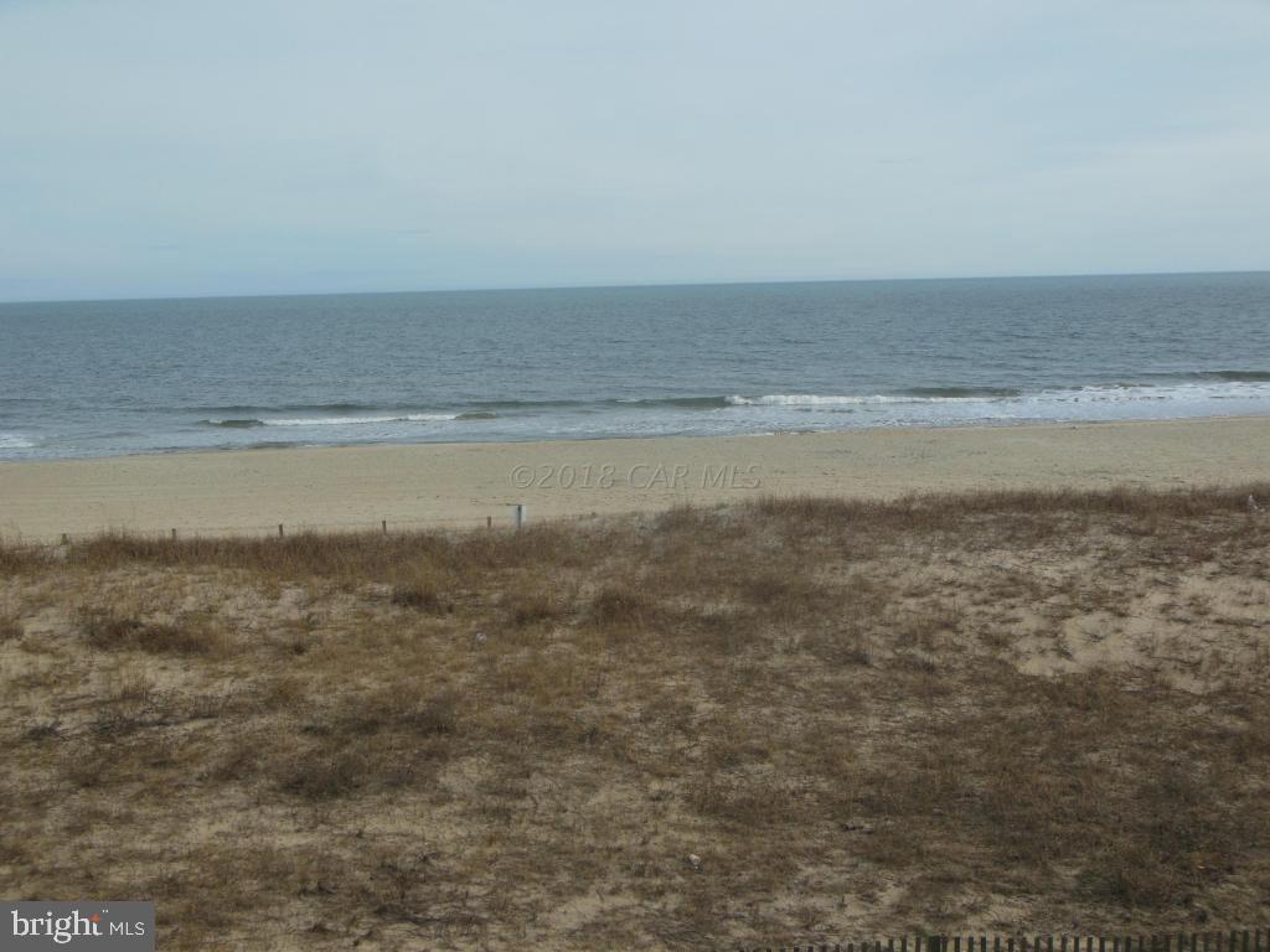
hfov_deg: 49.0
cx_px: 635
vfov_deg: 37.7
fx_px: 1394
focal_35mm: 38
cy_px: 476
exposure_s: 1/1500
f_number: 3.6
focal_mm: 6.8
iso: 125
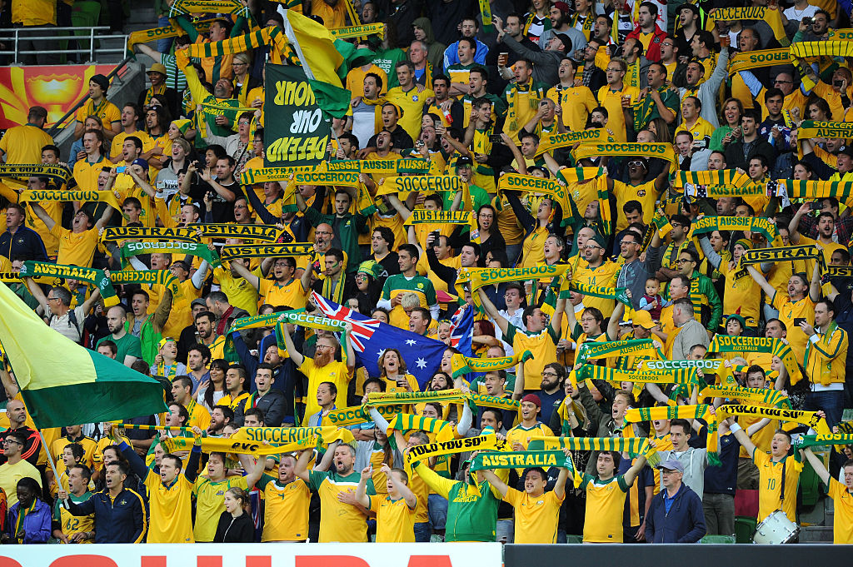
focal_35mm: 400
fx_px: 9470
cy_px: 284
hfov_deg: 5.2
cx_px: 426
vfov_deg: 3.4
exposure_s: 1/640
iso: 1600
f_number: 4
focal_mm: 400
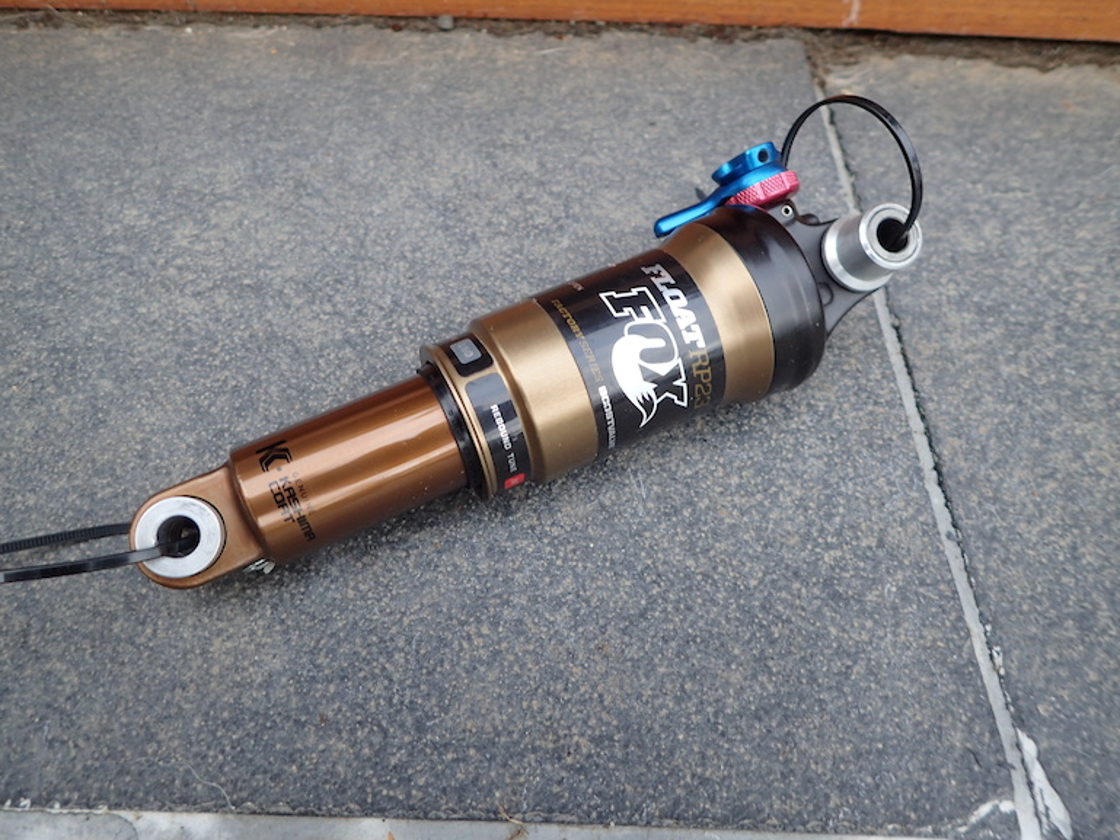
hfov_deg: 67.3
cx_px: 545
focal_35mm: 26
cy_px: 422
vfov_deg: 53.1
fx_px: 841
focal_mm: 4.5
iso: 100
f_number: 2
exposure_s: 1/80
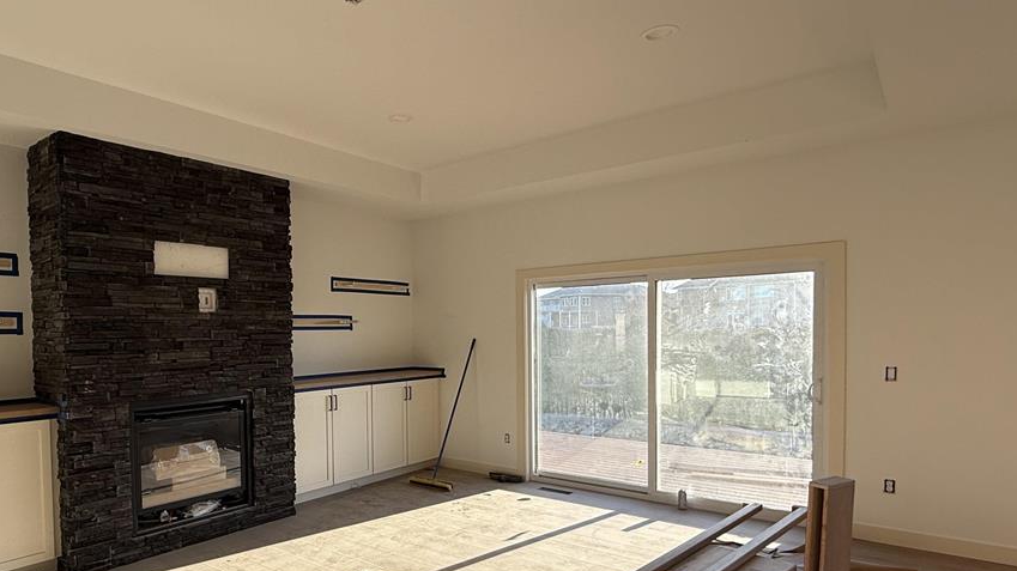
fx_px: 620
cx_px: 362
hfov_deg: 76.8
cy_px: 354
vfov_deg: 49.0
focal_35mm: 23
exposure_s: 1/275
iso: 50
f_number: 2.2
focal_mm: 2.22
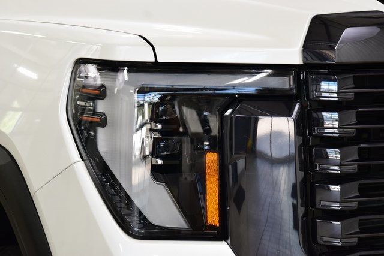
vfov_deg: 13.0
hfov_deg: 19.5
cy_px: 128
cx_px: 192
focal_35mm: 105
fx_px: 1120
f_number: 7.1
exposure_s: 1/30
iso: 800
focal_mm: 70
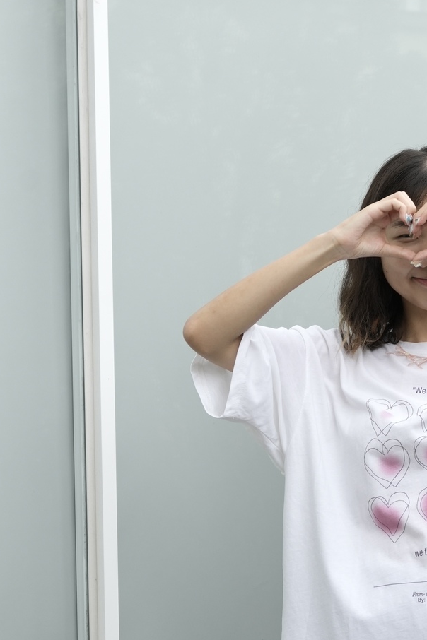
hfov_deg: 8.5
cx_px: 536
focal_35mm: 159
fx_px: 2829
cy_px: 488
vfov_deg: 12.9
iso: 250
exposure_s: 1/60
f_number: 6.3
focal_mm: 60
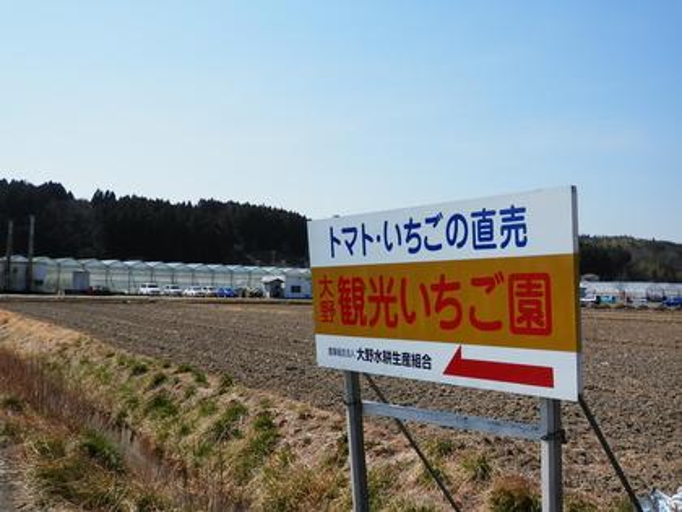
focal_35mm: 33
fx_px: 650
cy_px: 256
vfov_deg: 42.9
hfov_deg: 55.4
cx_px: 341
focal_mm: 6
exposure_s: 1/160
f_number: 9.7
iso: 80
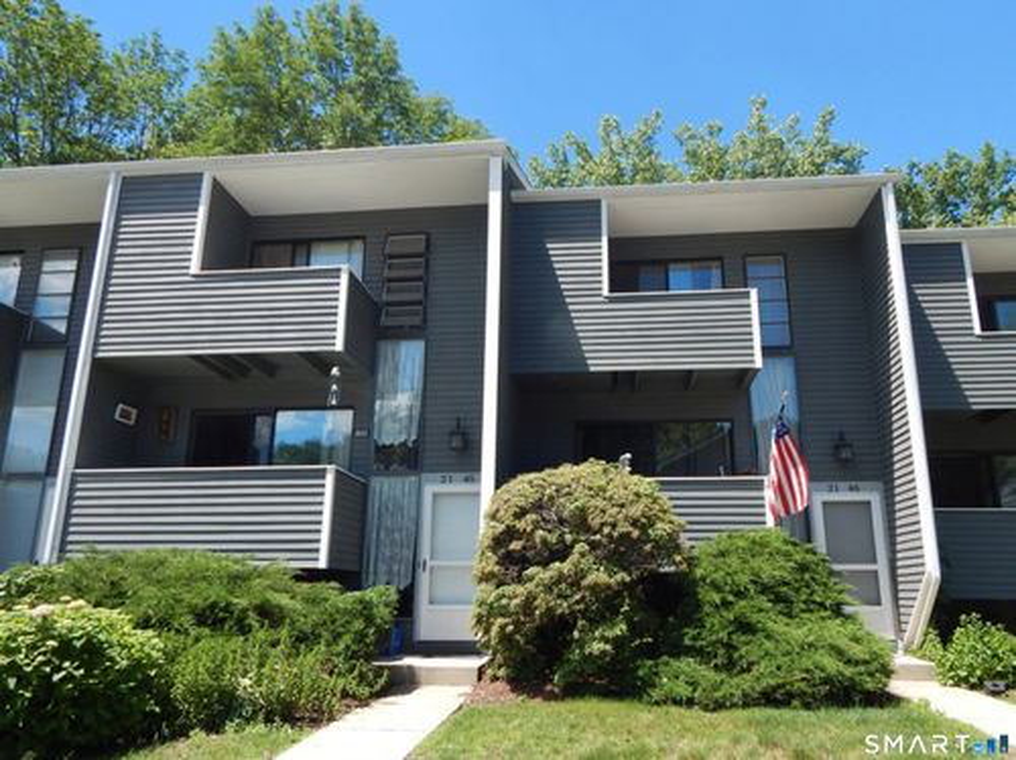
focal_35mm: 22
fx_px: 645
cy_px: 380
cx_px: 508
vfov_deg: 61.0
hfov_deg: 76.4
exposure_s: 1/800
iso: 125
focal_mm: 4
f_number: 3
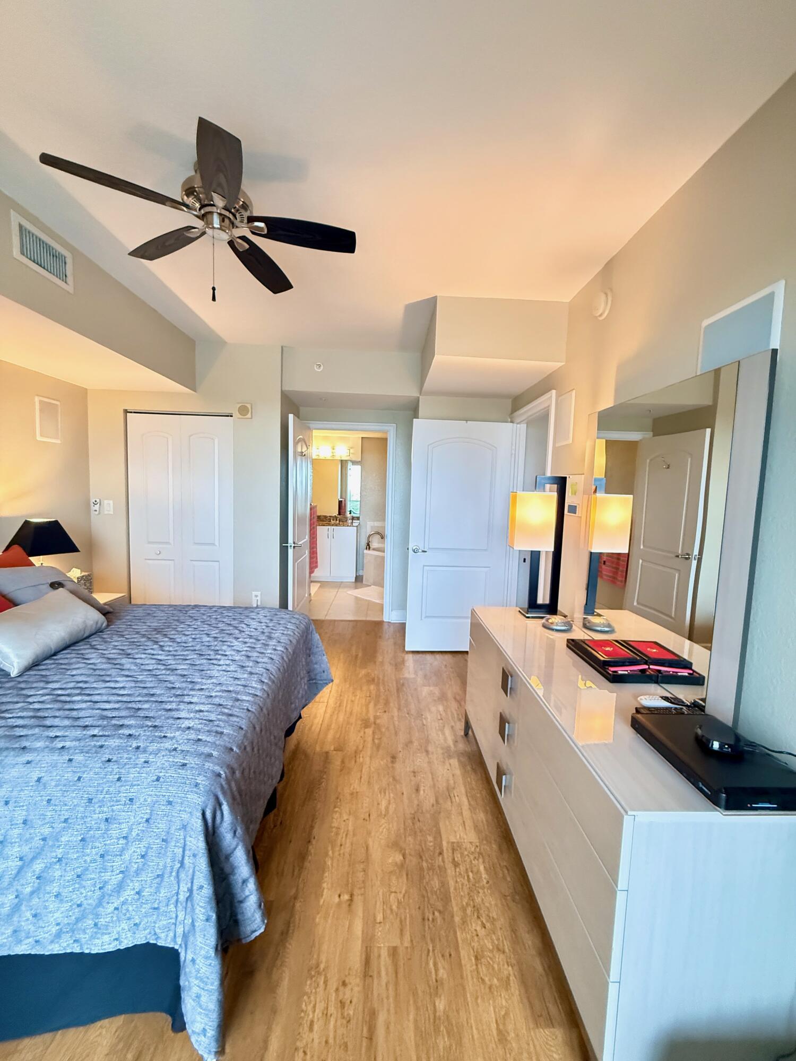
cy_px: 530
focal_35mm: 14
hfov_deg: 85.7
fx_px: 429
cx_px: 398
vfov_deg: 102.1
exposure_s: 1/60
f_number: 2.2
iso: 800
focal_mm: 2.22
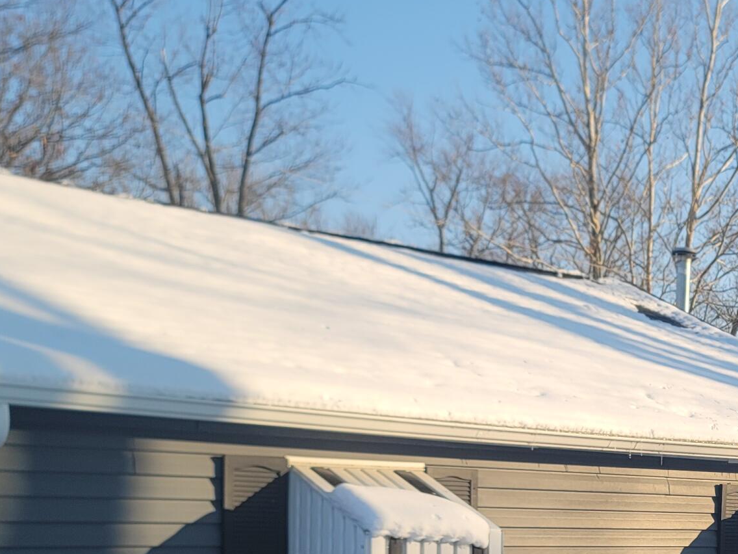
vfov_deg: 21.3
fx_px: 1407
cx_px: 661
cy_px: 579
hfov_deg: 28.3
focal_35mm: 66
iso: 20
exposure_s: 1/580
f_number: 1.8
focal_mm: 7
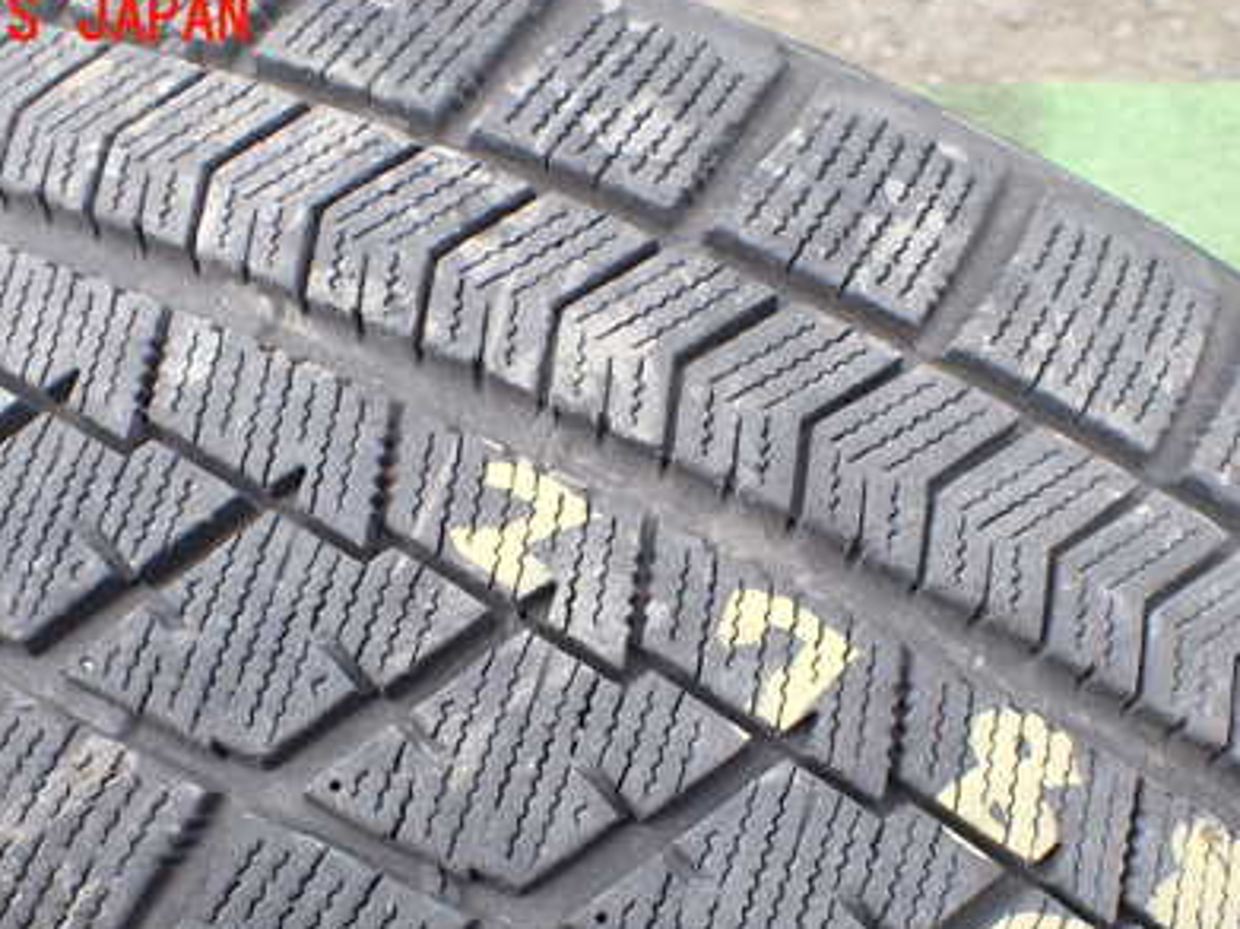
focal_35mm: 46
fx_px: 1647
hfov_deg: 41.3
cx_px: 625
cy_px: 694
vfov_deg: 31.0
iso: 100
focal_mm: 5.4
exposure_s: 1/160
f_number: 3.2
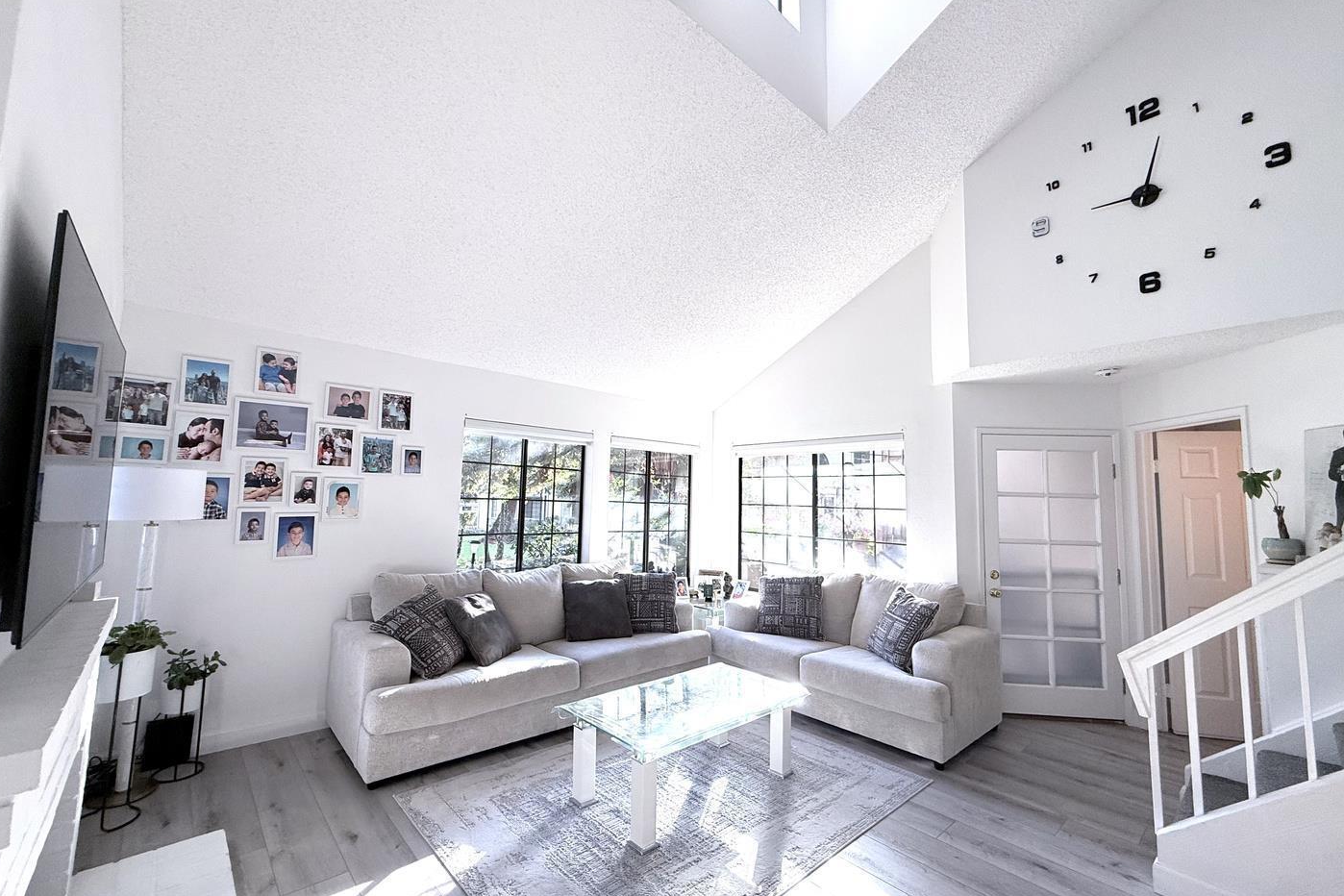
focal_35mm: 15
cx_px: 653
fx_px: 560
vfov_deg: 77.3
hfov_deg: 100.4
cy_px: 448
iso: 80
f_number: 2.2
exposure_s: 1/99
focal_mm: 2.22
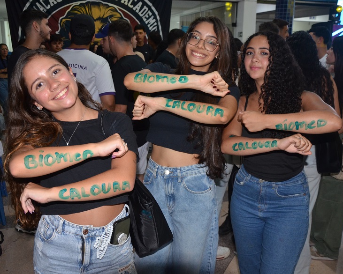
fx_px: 371
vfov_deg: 40.6
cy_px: 140
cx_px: 160
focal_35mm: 37
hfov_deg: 49.5
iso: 1000
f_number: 5
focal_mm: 21
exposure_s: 1/60
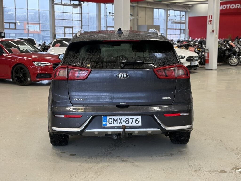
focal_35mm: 52
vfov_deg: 28.0
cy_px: 90
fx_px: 362
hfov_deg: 36.8
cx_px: 120
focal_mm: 5.96
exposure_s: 1/100
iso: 160
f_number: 1.6
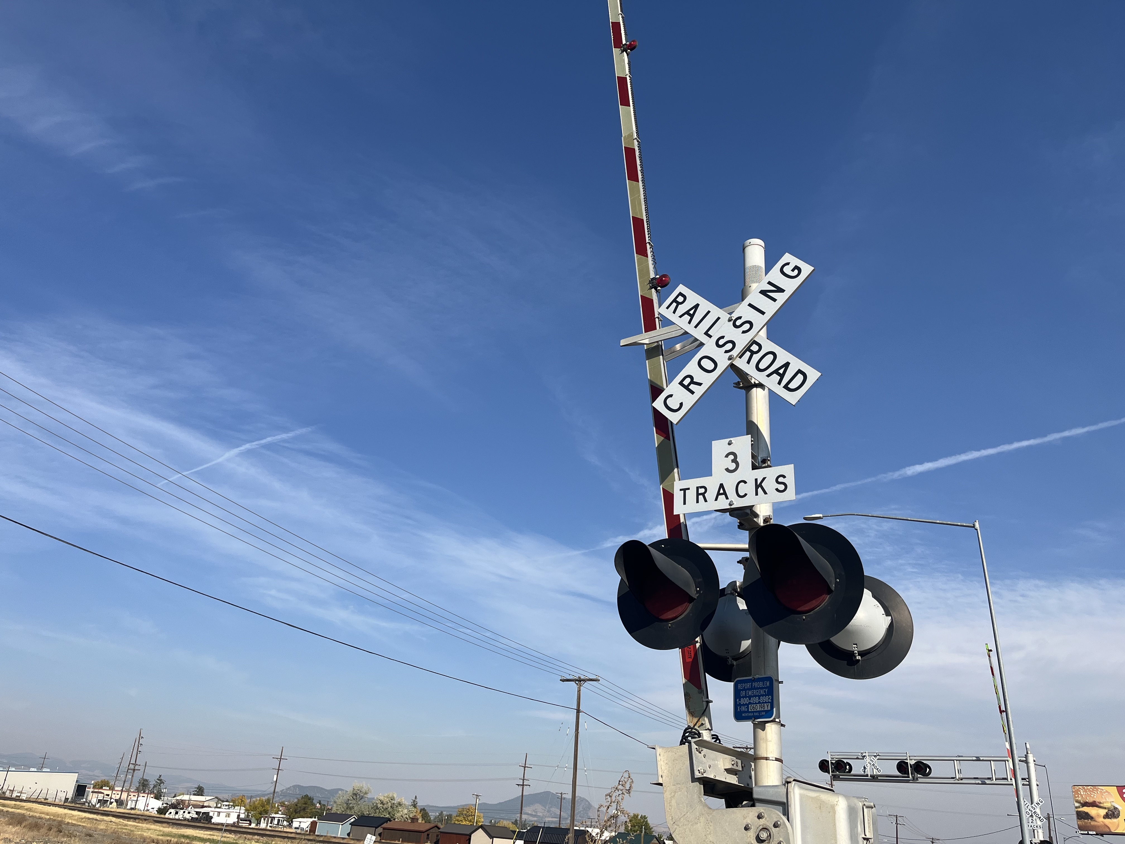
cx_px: 562
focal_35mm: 26
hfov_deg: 67.3
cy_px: 422
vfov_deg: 53.1
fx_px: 845
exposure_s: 1/4149
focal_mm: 5.1
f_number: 1.6
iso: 50
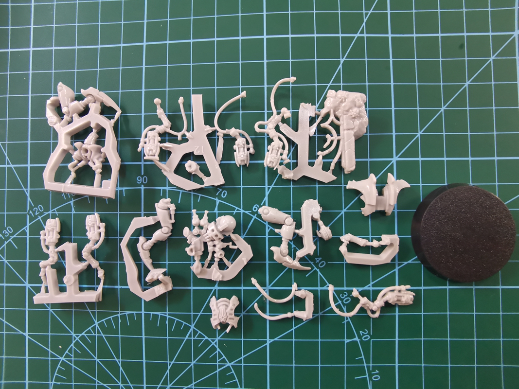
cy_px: 194
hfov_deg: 91.0
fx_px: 255
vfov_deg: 74.7
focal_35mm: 17
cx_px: 260
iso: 500
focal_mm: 2.26
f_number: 2.2
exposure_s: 1/25
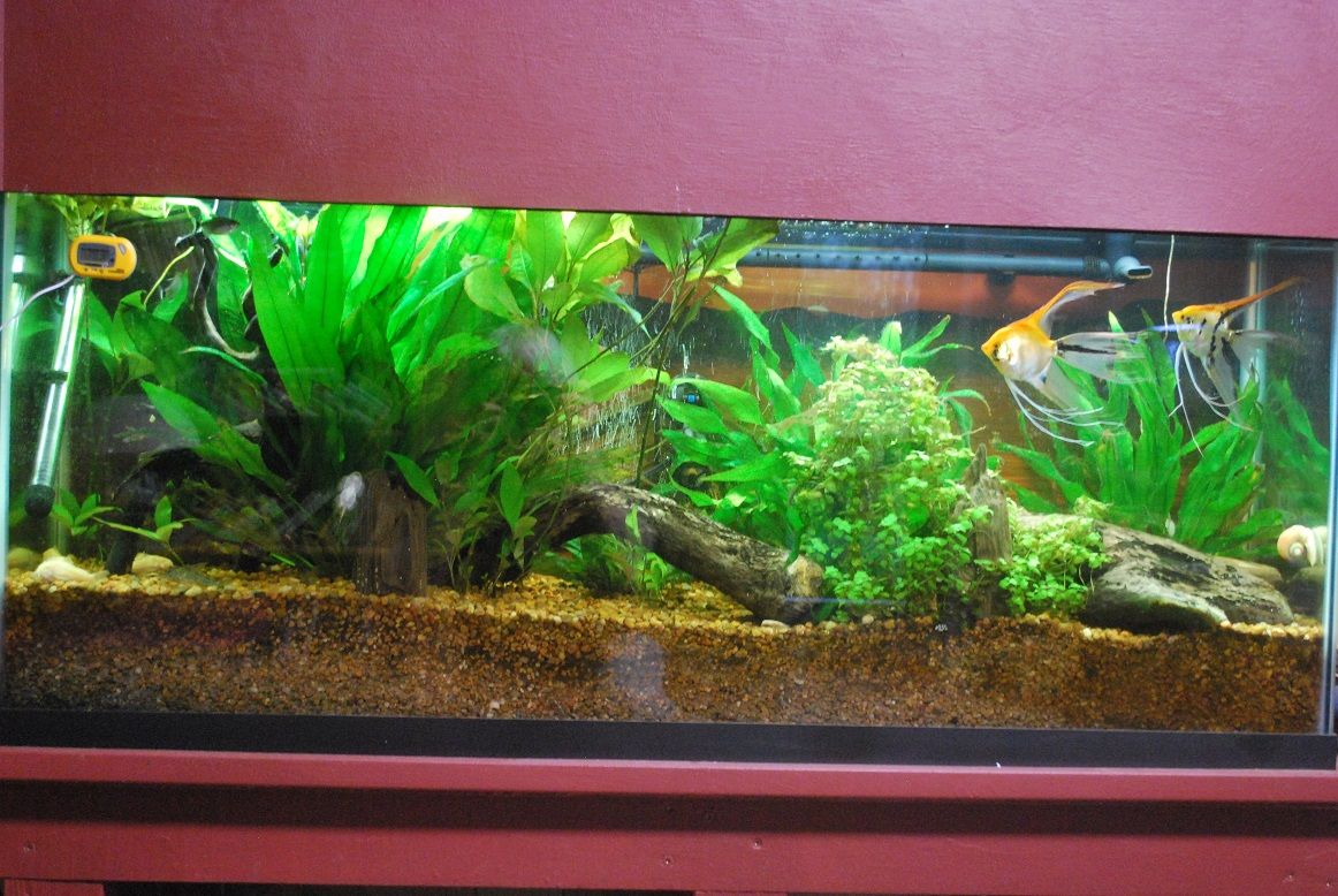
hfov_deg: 38.8
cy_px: 448
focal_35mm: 51
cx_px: 669
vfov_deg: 26.6
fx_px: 1898
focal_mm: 34
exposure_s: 1/25
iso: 1600
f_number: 5
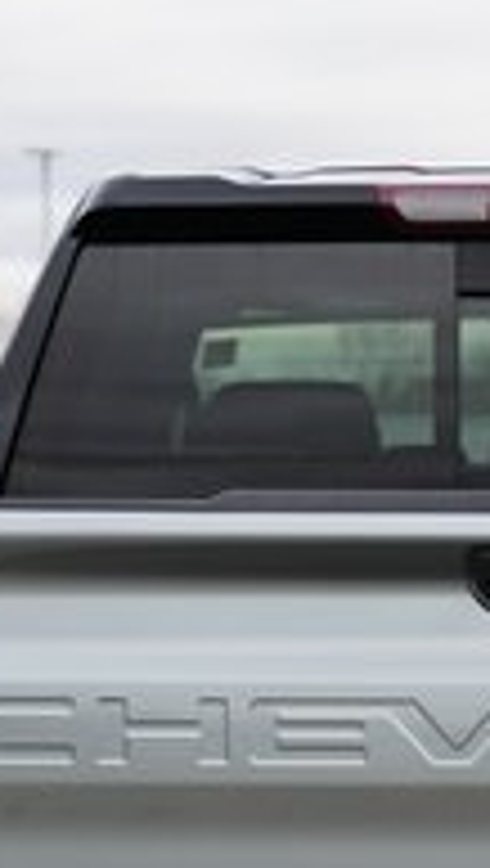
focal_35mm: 250
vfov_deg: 8.6
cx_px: 580
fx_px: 5757
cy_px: 893
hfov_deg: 4.9
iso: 100
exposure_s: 1/80
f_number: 5.6
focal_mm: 72
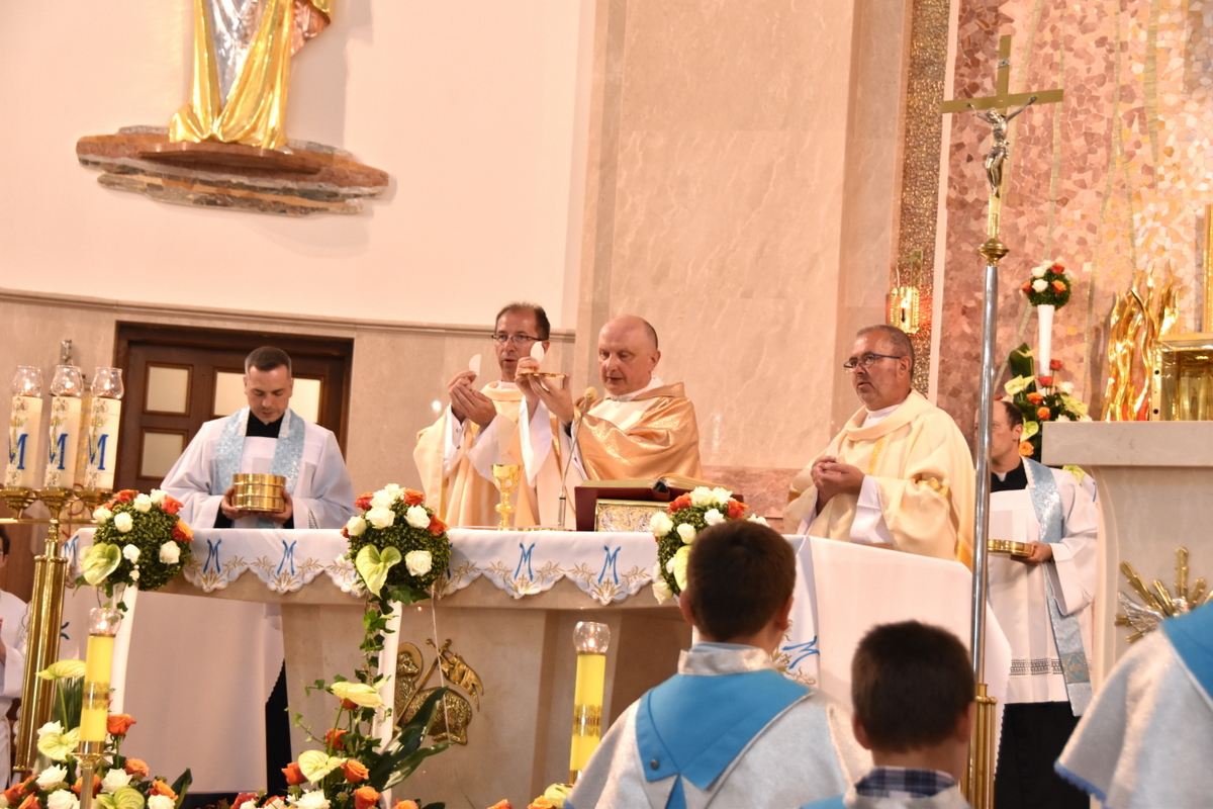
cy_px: 404
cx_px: 606
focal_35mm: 82
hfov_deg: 24.6
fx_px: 2780
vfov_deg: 16.6
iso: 1600
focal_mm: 55
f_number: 4.8
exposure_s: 1/100
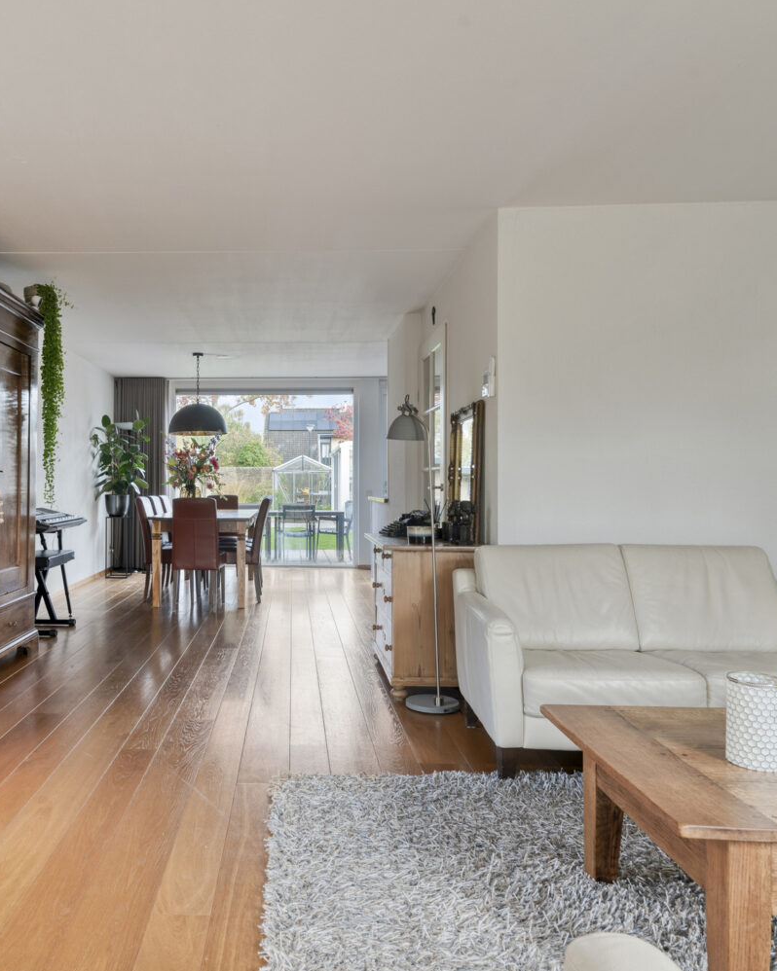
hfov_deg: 53.8
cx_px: 255
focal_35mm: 26
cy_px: 480
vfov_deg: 66.0
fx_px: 748
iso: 200
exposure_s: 1/13
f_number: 8
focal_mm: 18
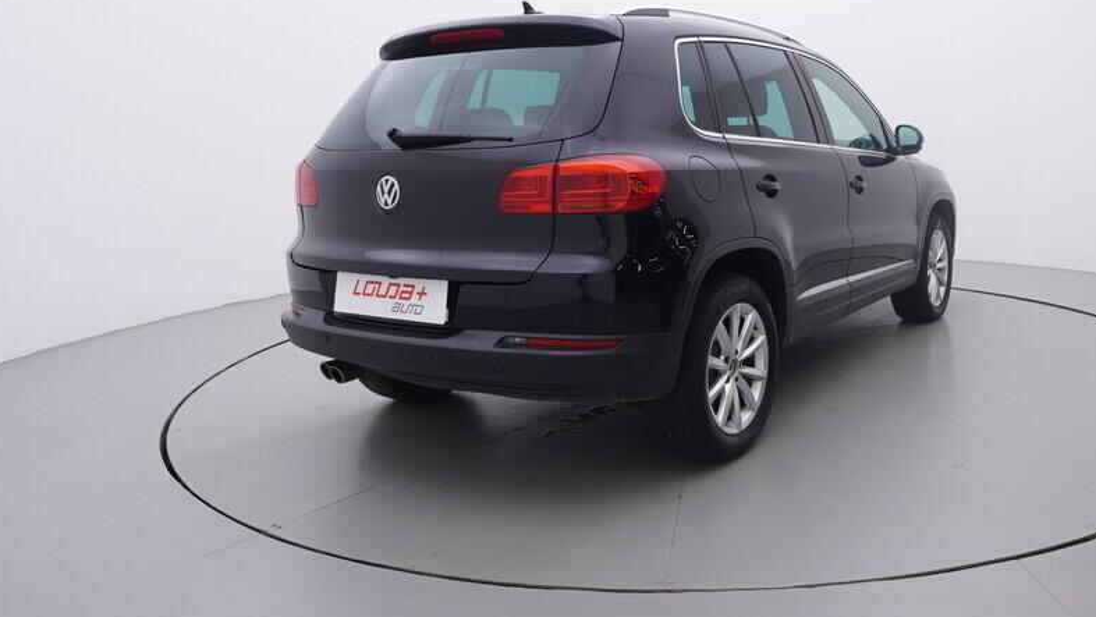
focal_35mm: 31
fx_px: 892
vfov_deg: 37.9
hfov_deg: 62.0
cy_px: 234
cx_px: 705
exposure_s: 1/80
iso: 200
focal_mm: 15
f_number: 5
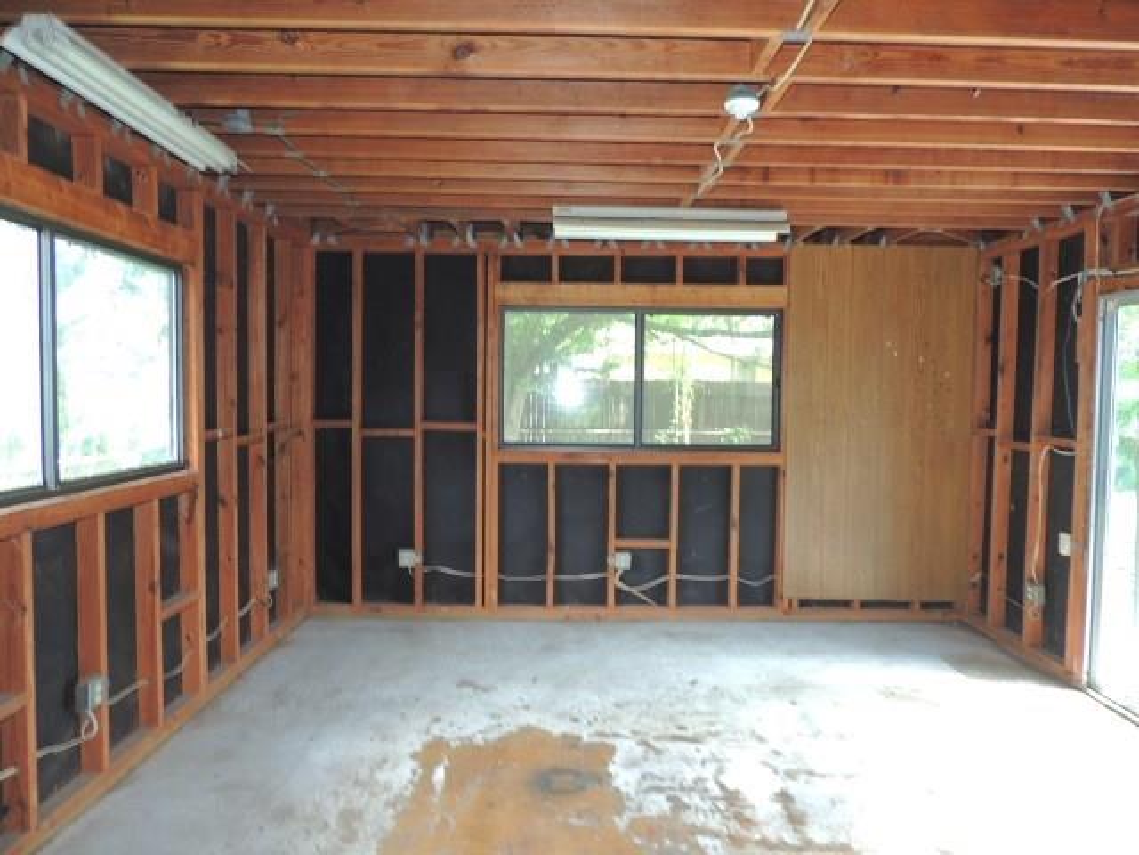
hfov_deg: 71.6
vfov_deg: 56.8
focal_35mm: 24
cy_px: 428
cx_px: 570
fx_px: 790
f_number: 3
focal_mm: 4.3
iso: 140
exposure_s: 1/40
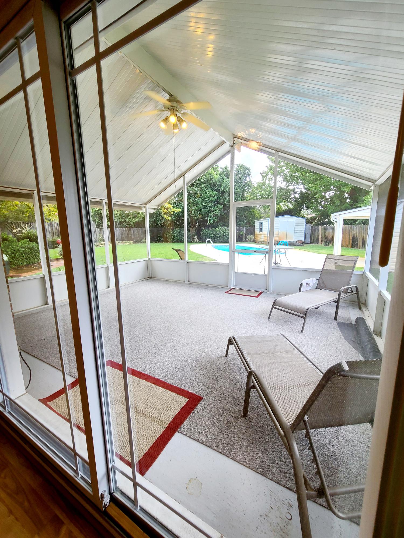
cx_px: 202
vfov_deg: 106.2
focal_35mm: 13
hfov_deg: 89.9
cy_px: 269
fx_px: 202
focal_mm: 2.2
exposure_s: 1/119
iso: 80
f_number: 2.2
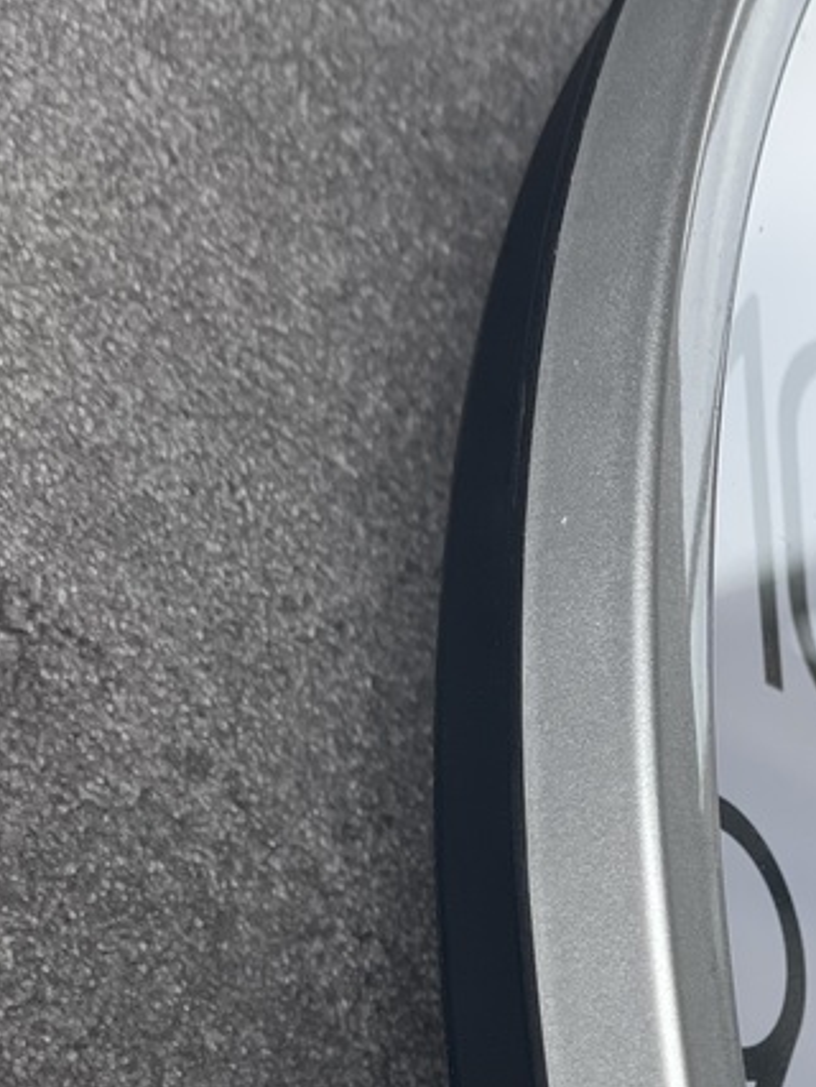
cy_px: 1084
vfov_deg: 15.8
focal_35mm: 122
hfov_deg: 12.1
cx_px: 770
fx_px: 3831
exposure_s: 1/347
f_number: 2
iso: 32
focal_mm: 6
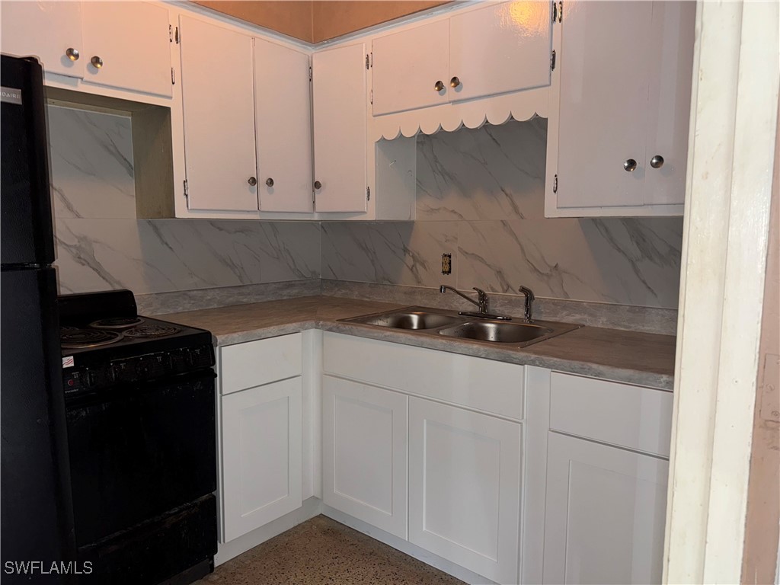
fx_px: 541
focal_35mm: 24
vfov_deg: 56.8
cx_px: 390
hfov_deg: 71.6
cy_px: 292
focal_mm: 6.76
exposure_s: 1/15
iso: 64
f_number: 1.78
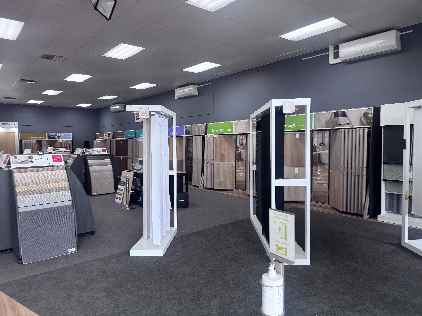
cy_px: 158
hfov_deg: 71.6
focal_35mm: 24
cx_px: 211
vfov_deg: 56.8
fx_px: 293
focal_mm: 6.76
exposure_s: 1/100
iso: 160
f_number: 1.78
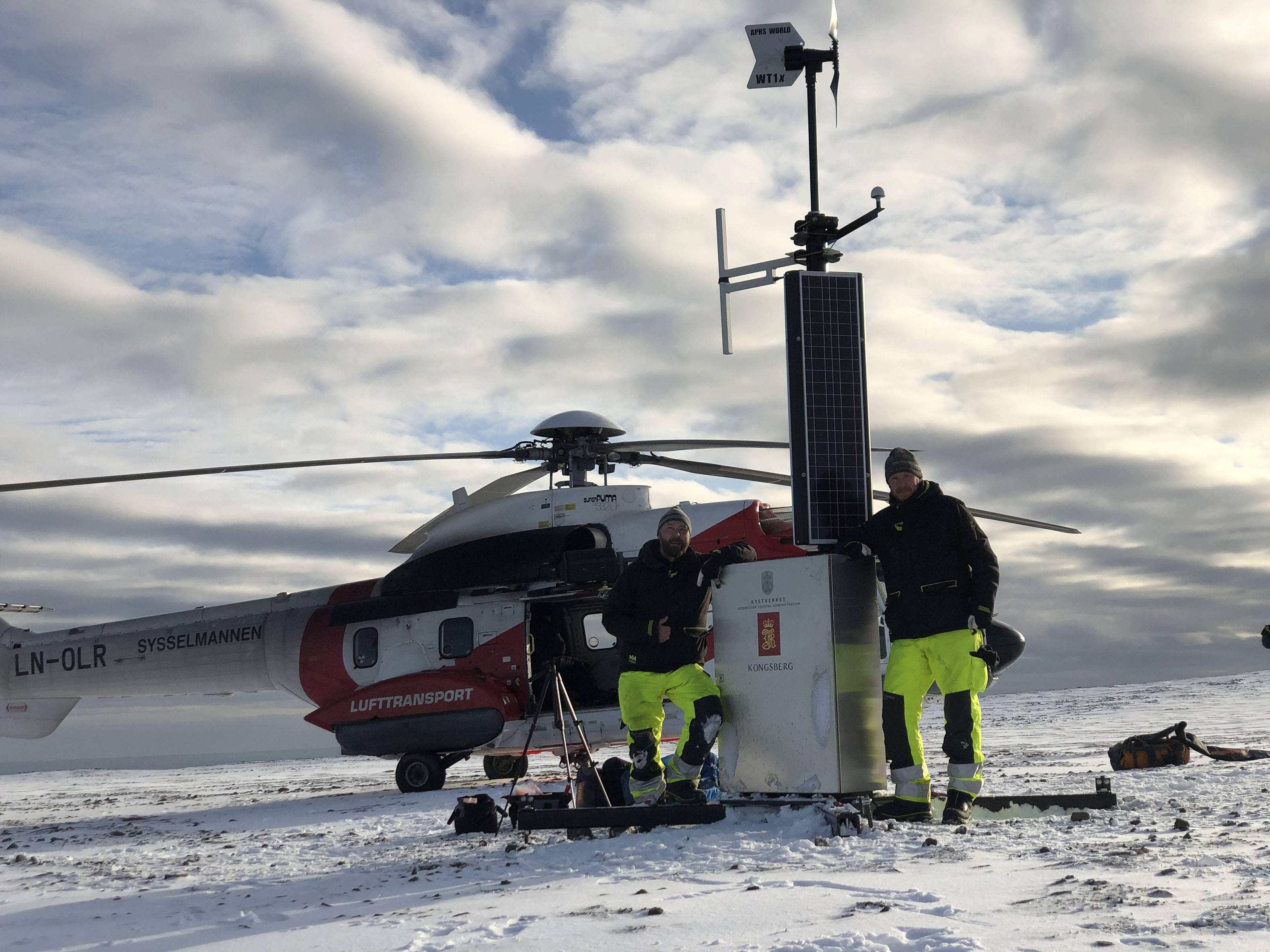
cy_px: 476
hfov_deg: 36.8
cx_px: 635
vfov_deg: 28.0
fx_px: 1908
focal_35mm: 52
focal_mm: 6
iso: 16
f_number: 2.4
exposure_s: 1/2288
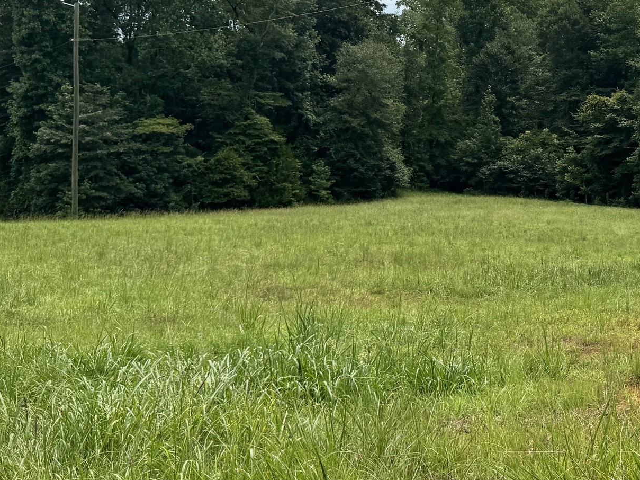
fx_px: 1127
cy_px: 110
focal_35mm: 61
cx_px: 608
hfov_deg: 30.0
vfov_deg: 23.7
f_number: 1.78
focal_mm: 6.76
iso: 80
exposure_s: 1/7937
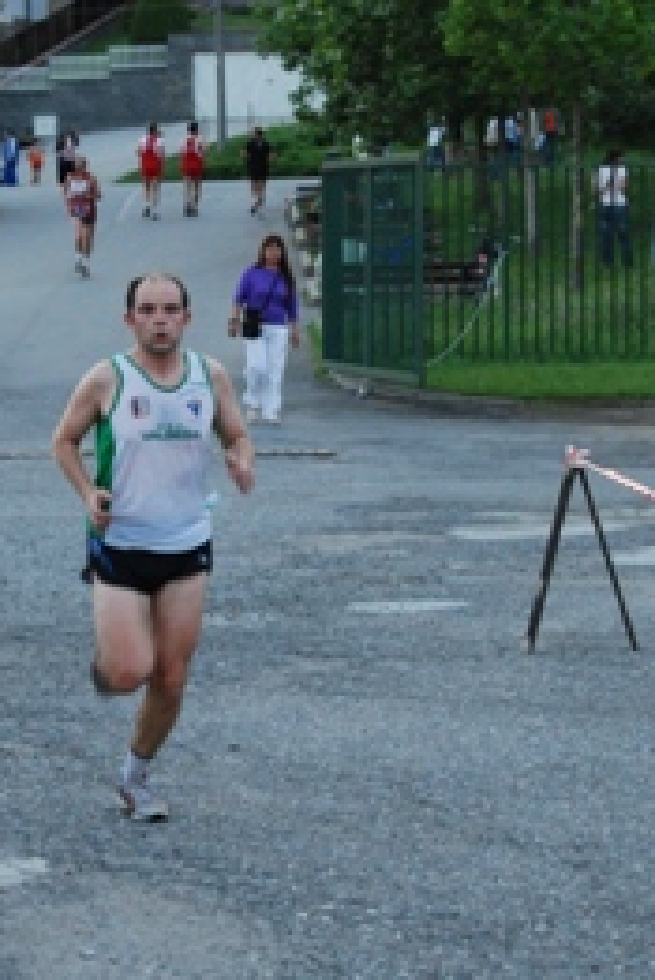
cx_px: 219
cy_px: 490
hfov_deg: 10.6
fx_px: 3516
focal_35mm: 129
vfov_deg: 15.9
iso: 800
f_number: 5.6
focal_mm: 50
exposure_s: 1/100
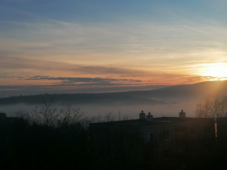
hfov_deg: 34.3
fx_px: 367
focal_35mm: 56
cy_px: 85
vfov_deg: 26.1
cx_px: 114
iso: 50
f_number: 1.8
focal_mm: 4.75
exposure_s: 1/1391
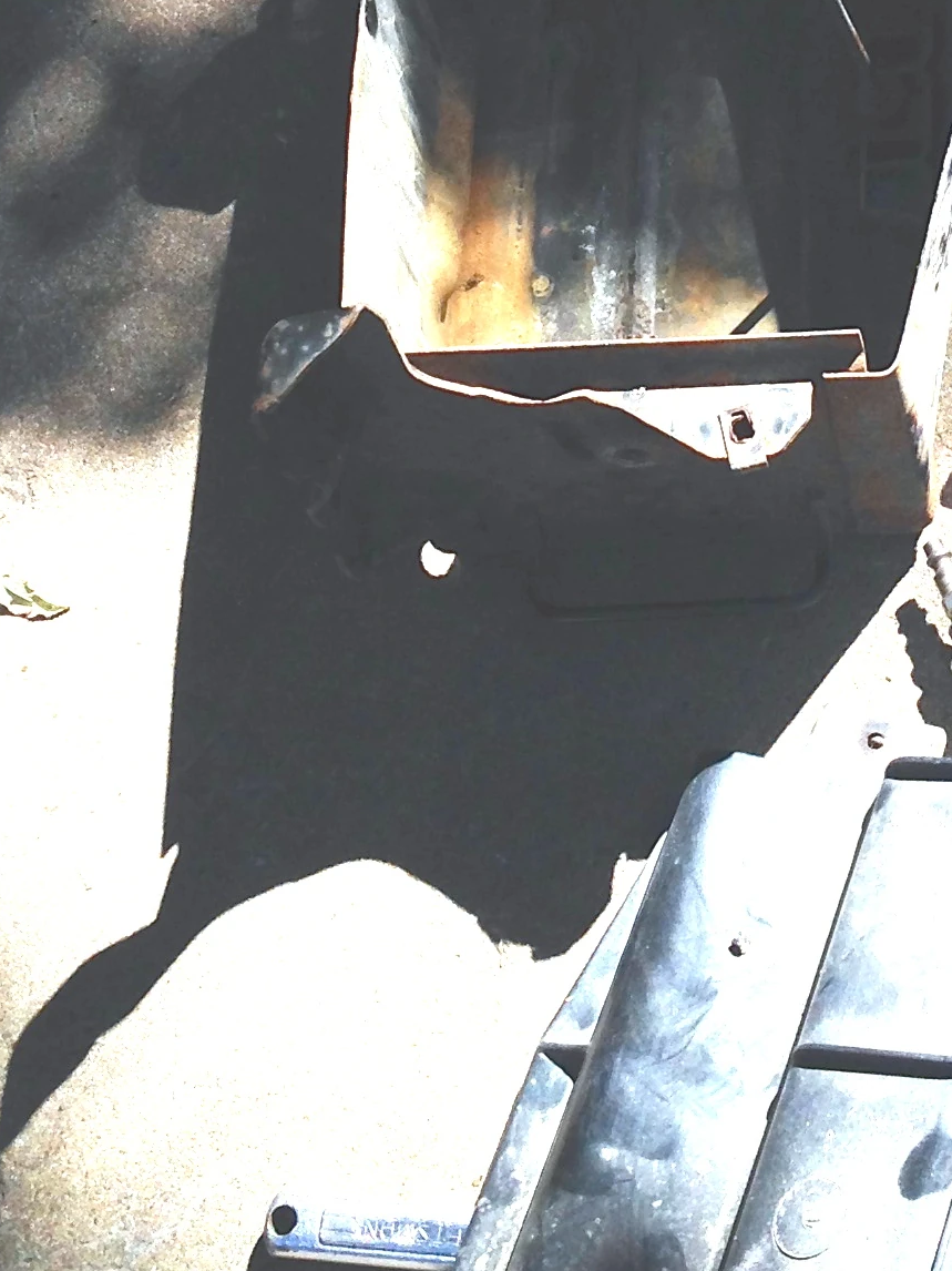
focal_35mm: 94
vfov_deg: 20.0
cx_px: 954
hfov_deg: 15.4
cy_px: -118
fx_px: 3448
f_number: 2.4
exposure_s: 1/794
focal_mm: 4.12
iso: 50
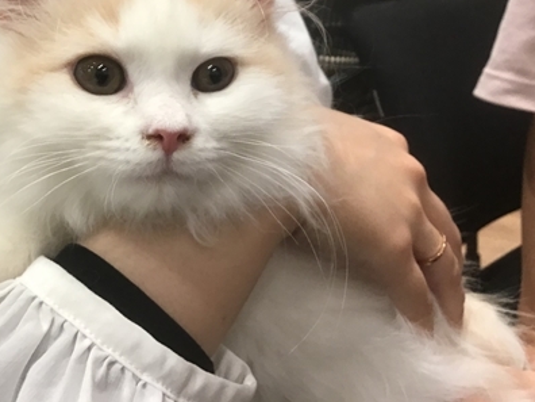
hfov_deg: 40.4
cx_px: 231
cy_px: 112
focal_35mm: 47
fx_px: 726
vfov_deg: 30.5
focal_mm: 3.3
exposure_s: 1/30
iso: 25
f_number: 2.4
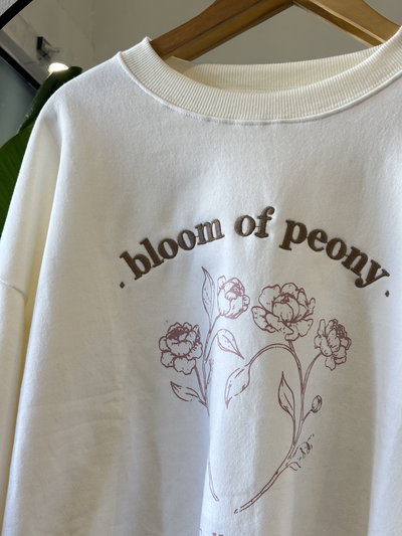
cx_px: 201
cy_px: 268
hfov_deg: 28.0
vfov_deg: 36.8
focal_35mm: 52
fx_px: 805
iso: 40
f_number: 1.6
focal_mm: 5.96
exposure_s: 1/50
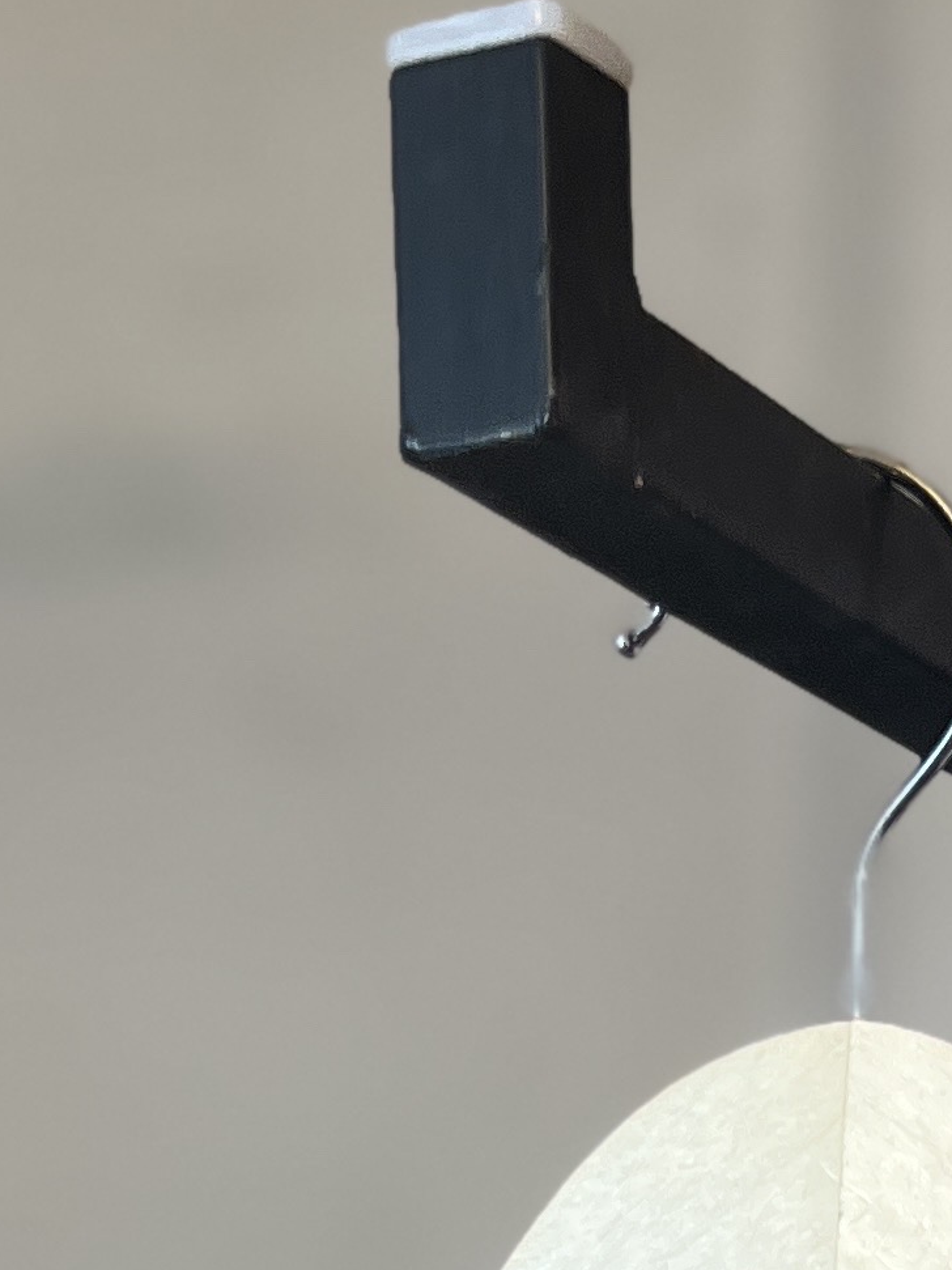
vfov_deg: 14.9
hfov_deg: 13.6
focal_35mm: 108
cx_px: 747
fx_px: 3961
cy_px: 2539
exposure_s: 1/100
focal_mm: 5.1
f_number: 1.6
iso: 64
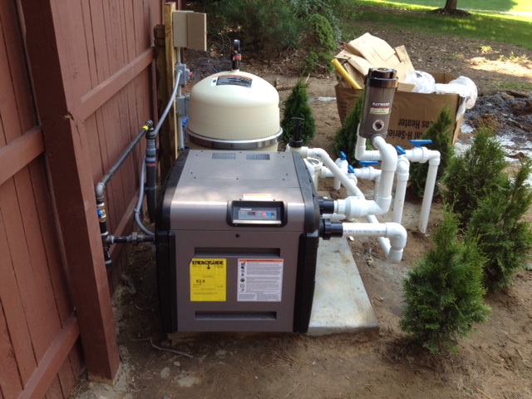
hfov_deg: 52.6
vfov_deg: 40.7
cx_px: 266
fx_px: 538
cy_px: 200
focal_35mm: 35
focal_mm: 4.28
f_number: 2.4
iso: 50
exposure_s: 1/130
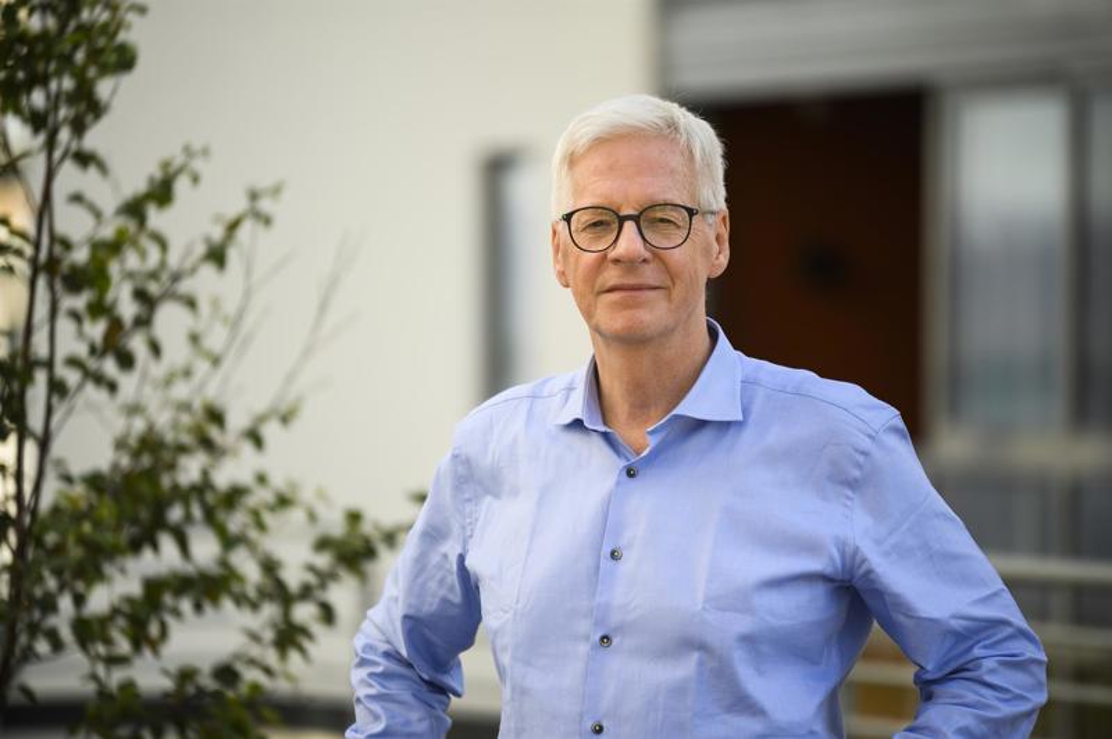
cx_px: 556
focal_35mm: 200
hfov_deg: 10.3
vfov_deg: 6.9
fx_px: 6173
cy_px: 370
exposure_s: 1/640
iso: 100
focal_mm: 200
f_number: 2.8
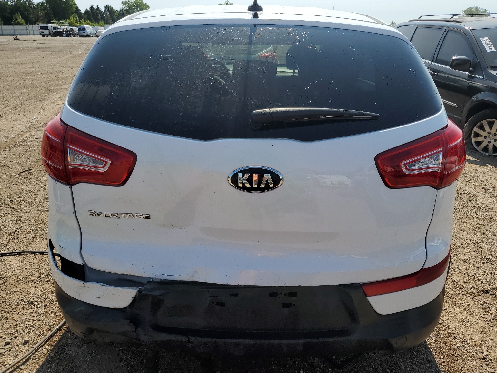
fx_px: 388
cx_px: 250
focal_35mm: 27
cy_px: 181
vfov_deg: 51.4
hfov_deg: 65.3
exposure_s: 1/5000
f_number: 1.5
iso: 50
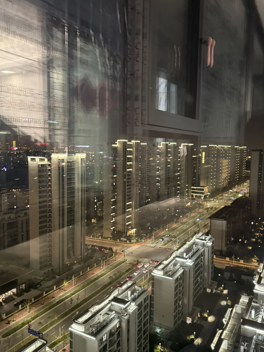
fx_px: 285
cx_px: 142
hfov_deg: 49.7
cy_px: 172
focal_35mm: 28
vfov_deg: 63.4
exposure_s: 1/33
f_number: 1.78
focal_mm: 6.76
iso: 800
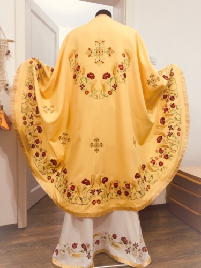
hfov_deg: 48.2
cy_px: 134
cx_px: 100
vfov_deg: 61.7
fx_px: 225
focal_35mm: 29
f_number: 2.2
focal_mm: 4.15
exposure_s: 1/33
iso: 125
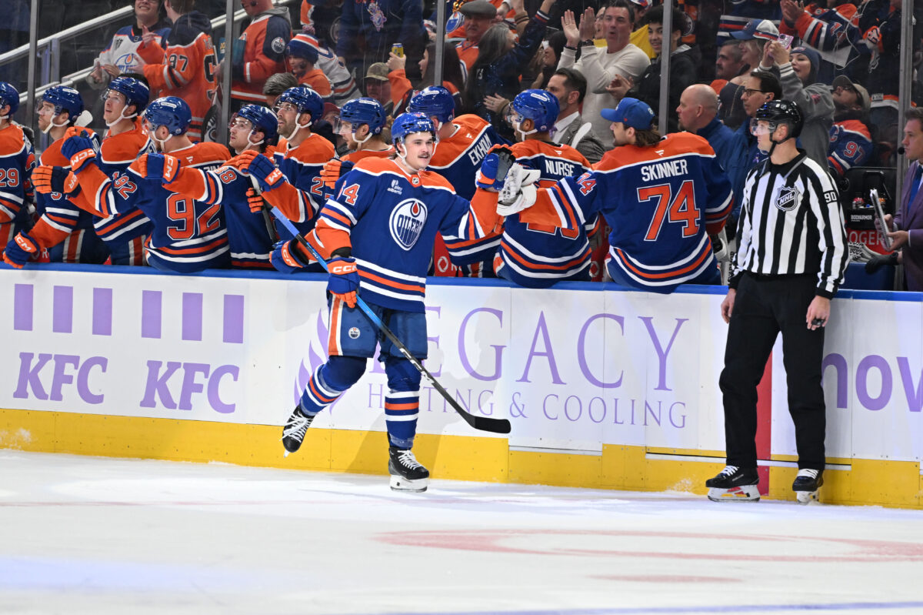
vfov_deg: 5.2
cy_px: 308
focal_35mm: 262
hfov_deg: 7.9
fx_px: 6714
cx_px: 462
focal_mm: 175
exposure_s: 1/640
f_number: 5
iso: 1600
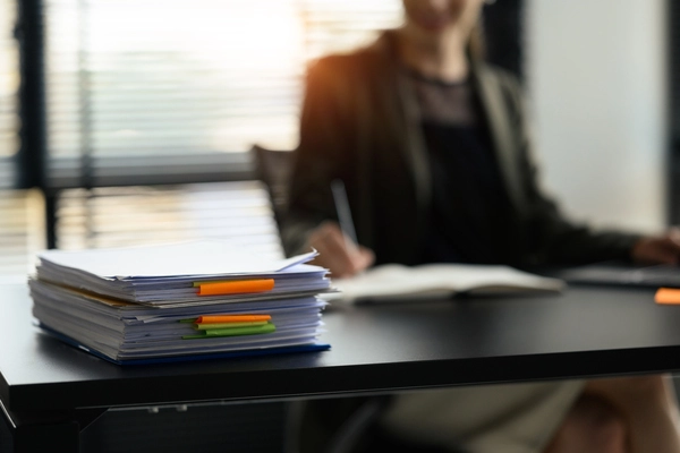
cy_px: 226
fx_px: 1605
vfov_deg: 16.1
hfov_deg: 23.9
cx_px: 340
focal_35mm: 85
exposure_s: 1/800
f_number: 2
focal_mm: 85
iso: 500
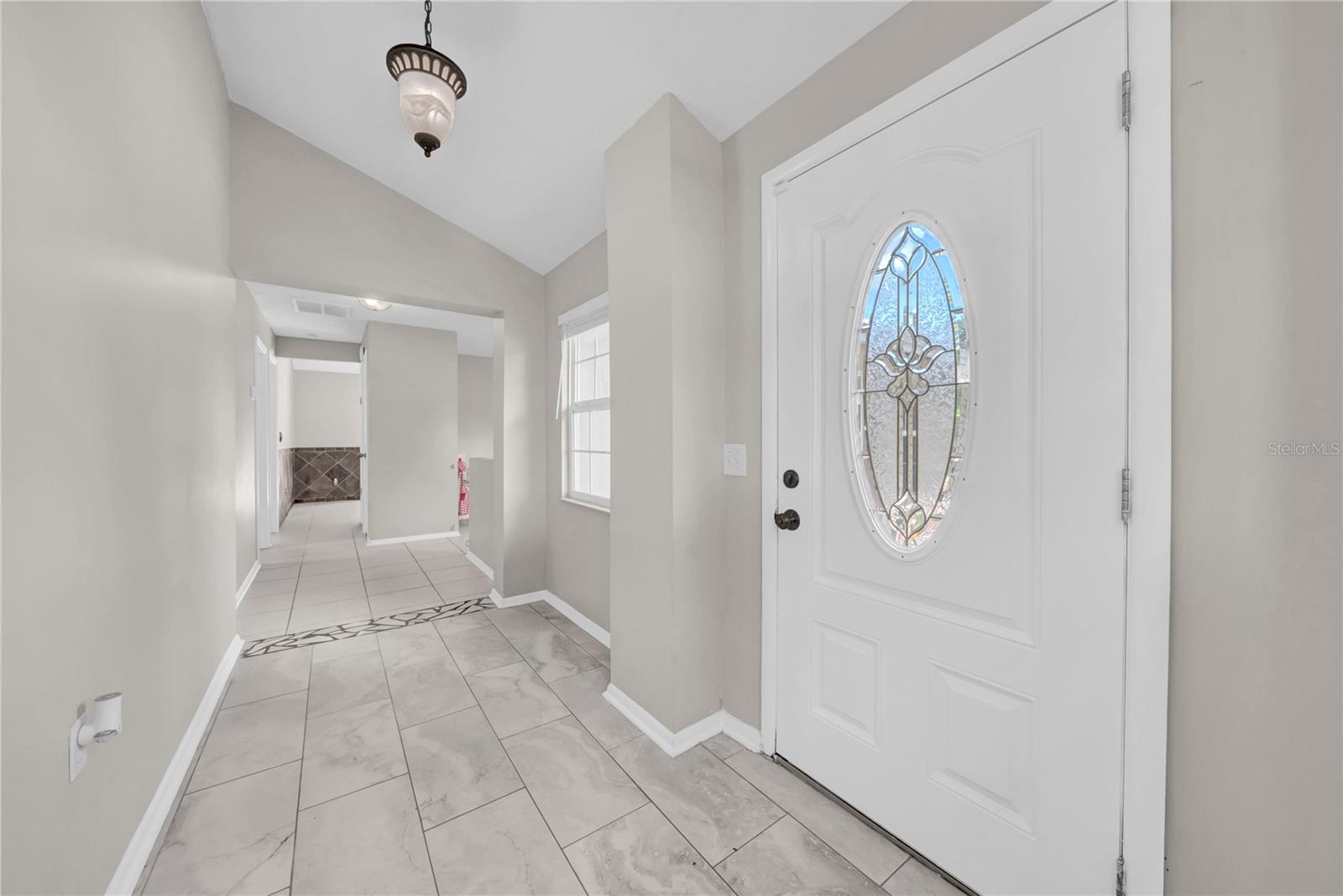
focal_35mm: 12
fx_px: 448
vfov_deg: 90.1
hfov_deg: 112.6
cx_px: 672
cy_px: 448
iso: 800
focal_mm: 12
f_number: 8
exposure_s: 1/60
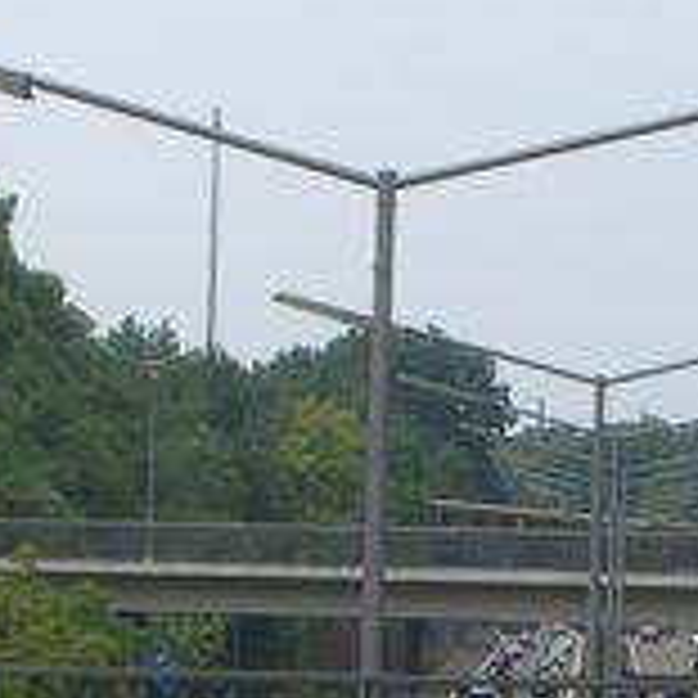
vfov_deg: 6.2
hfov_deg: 6.2
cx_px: 678
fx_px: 6388
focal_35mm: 280
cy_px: 696
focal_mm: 16.6
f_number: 6
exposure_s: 1/200
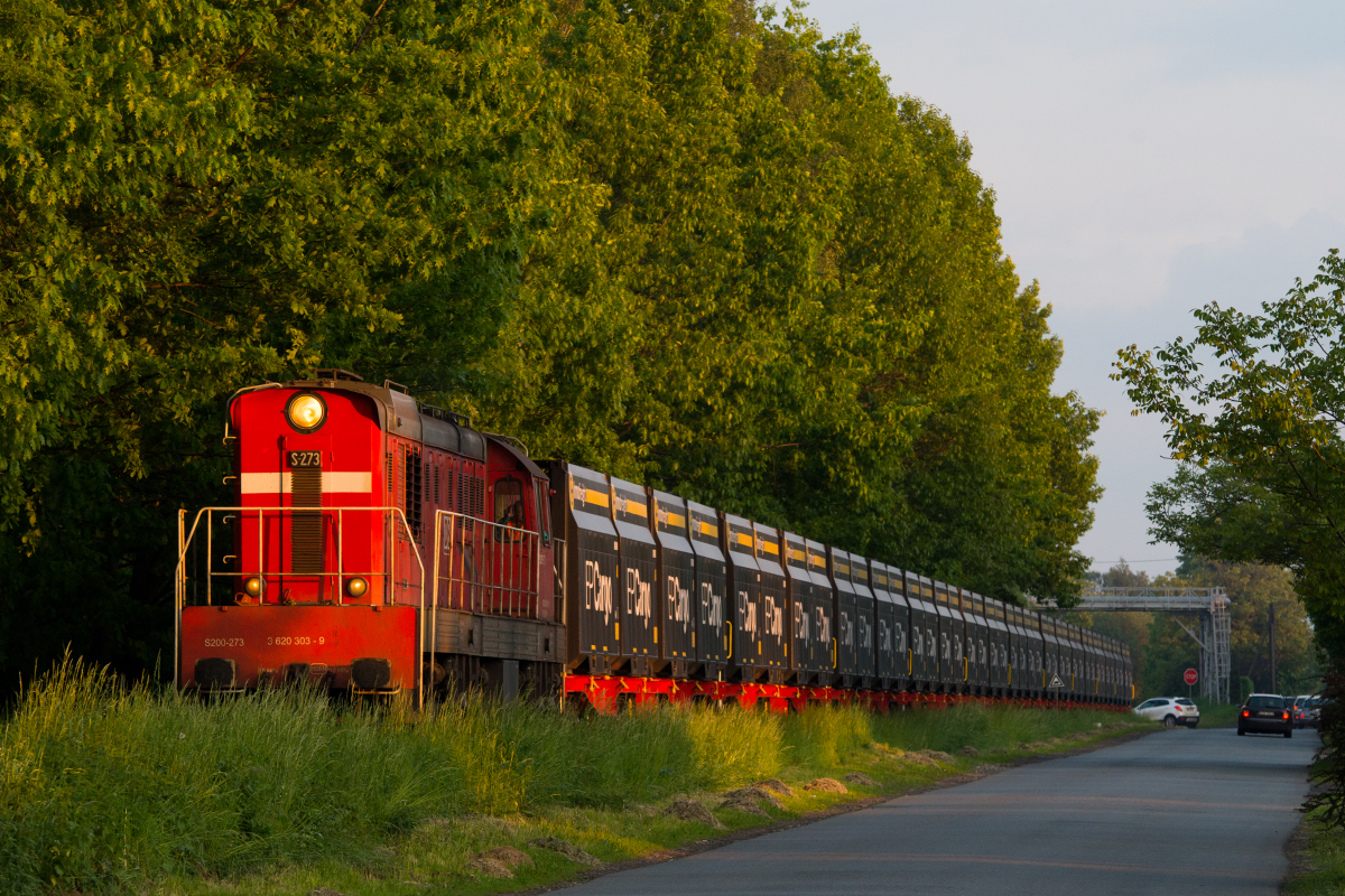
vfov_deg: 7.0
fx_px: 7285
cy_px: 448
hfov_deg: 10.5
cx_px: 672
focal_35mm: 195
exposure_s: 1/320
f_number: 6.3
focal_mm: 130
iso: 800
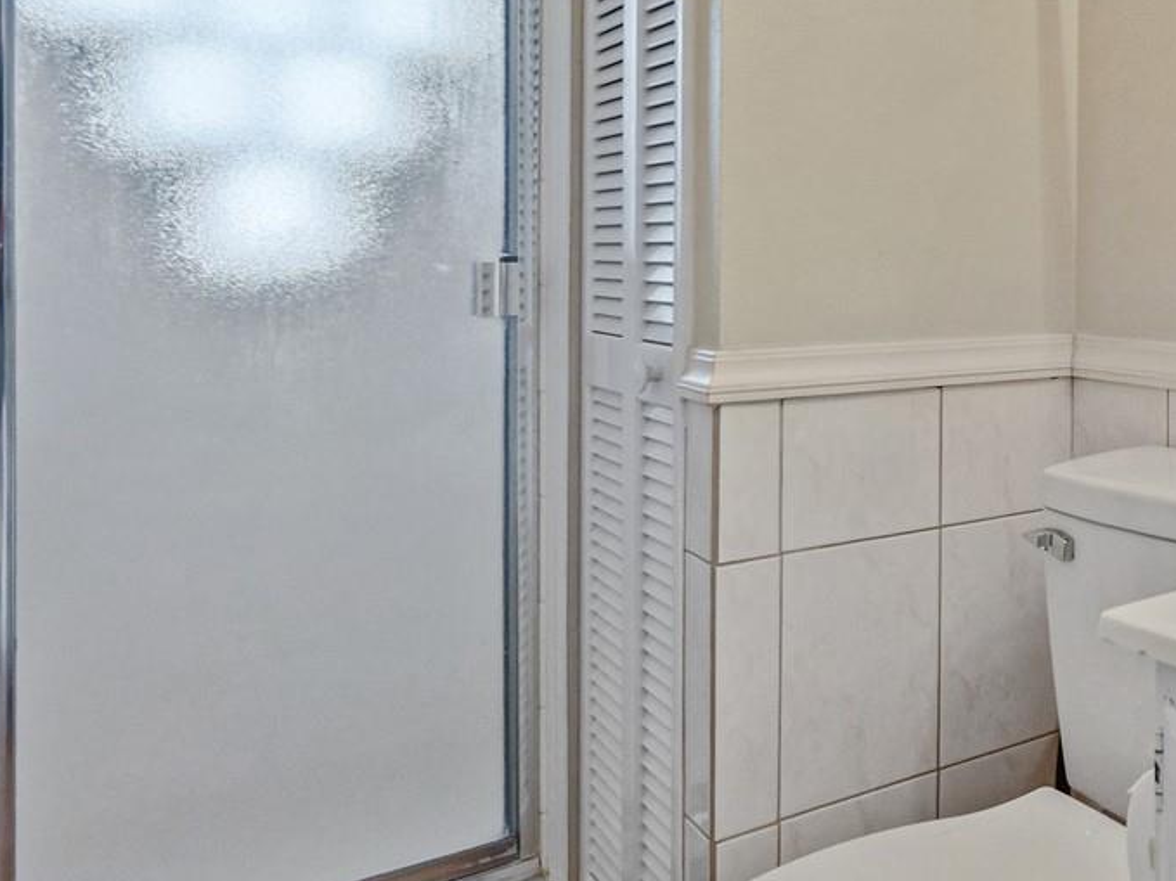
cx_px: 1252
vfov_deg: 42.2
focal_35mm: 33
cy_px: 272
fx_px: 1121
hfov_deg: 44.3
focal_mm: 7
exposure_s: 1/60
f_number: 4
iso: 1250
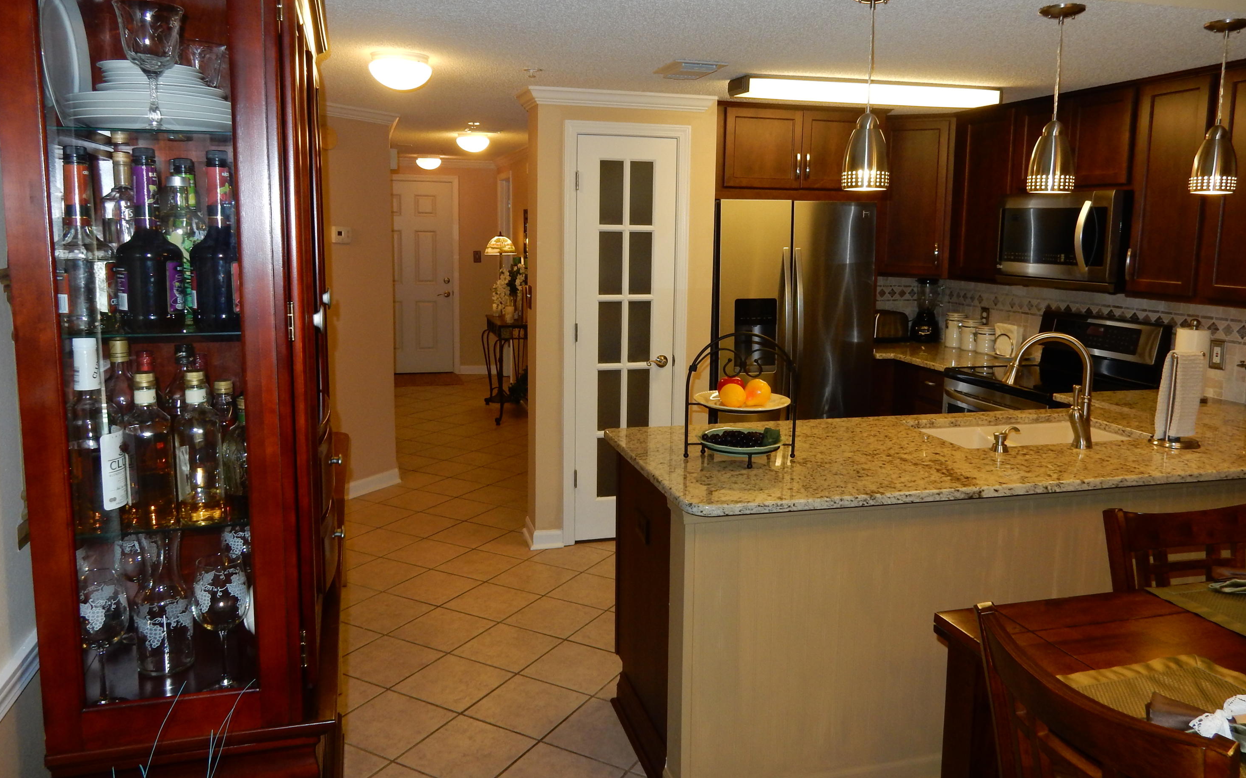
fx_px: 917
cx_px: 632
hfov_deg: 68.4
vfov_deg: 45.9
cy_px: 343
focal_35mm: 27
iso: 200
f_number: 3.7
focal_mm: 4.5
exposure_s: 1/30
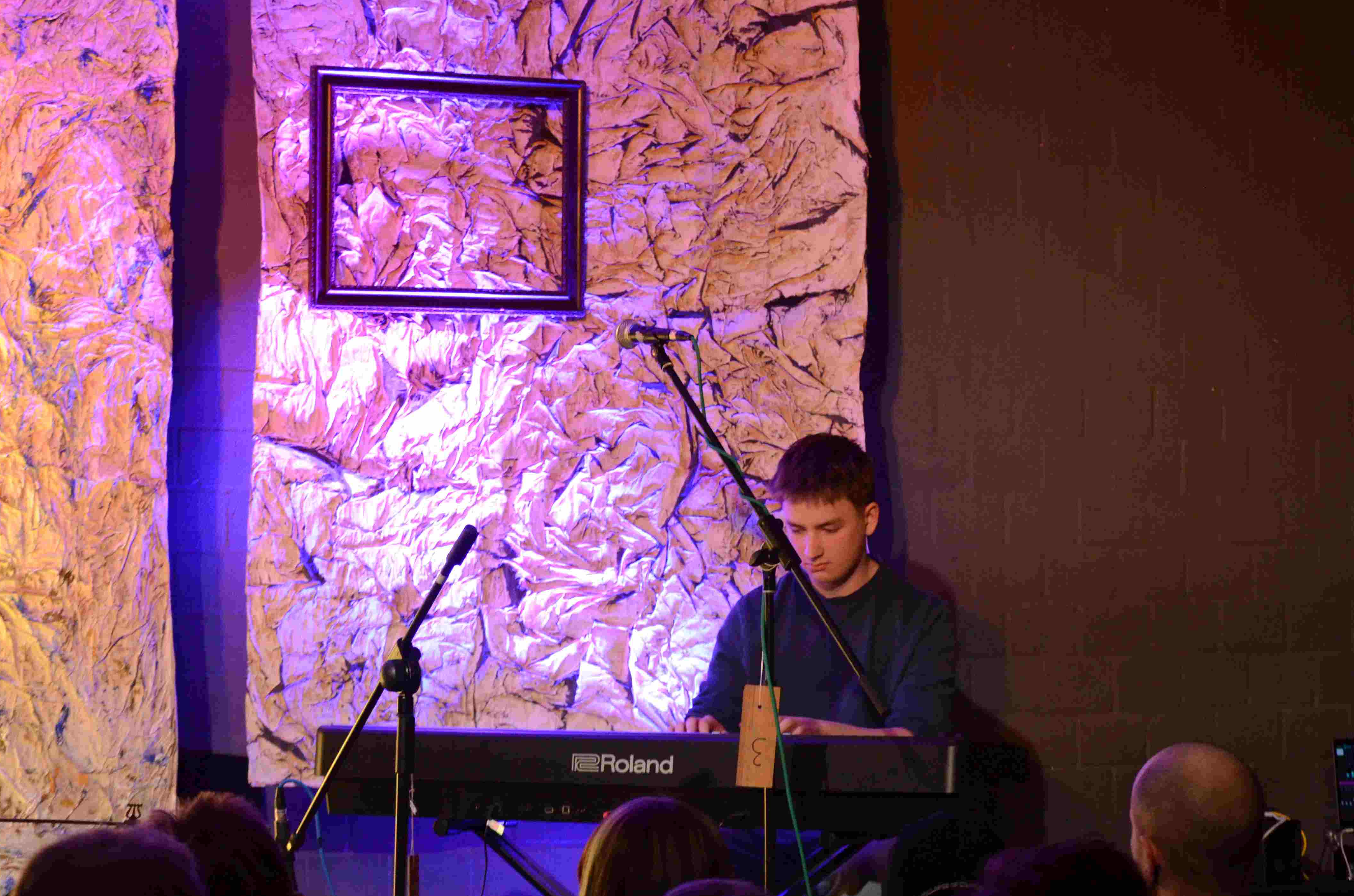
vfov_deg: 14.2
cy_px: 386
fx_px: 3587
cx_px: 638
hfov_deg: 21.4
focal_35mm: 96
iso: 3200
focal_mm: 55
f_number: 5.6
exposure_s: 1/80
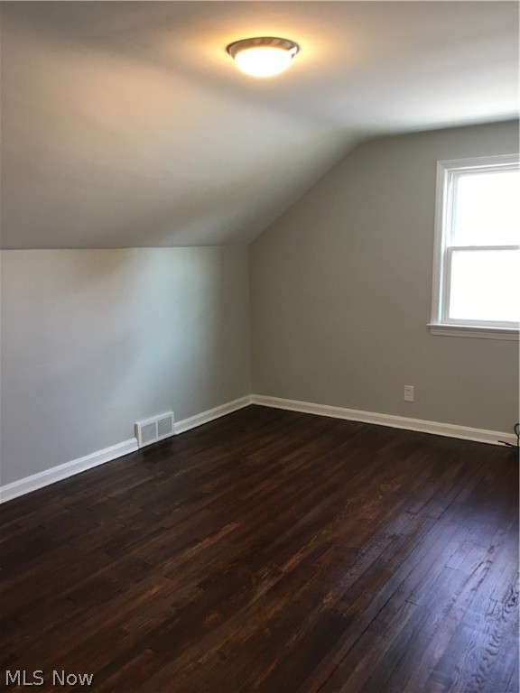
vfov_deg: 61.7
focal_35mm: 29
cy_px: 346
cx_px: 260
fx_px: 581
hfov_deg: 48.2
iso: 80
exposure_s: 1/30
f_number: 2.2
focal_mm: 4.15
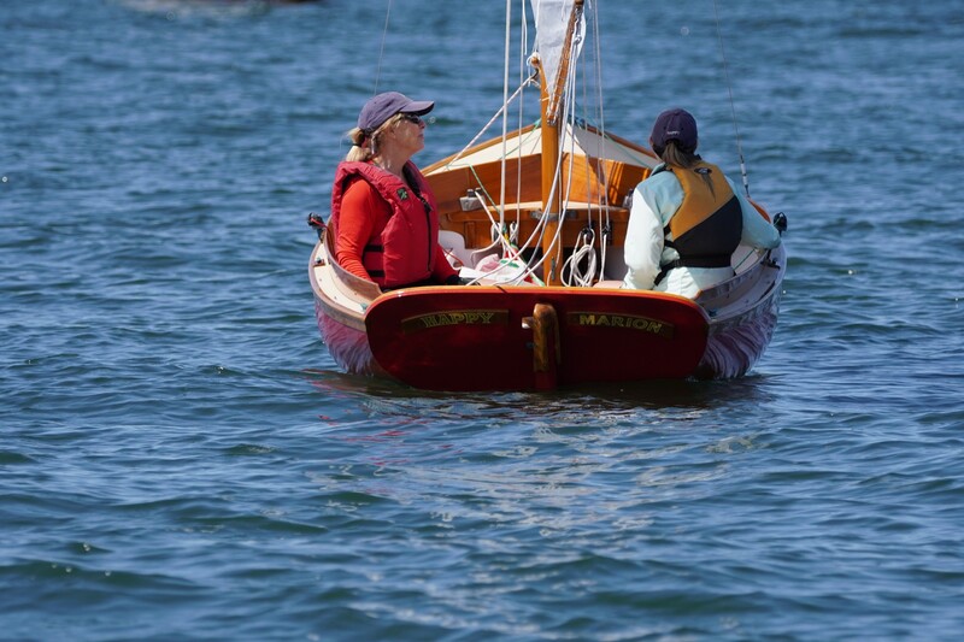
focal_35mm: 390
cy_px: 321
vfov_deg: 3.5
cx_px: 482
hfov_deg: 5.3
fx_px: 10441
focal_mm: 260
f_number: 5.6
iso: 320
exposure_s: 1/2000
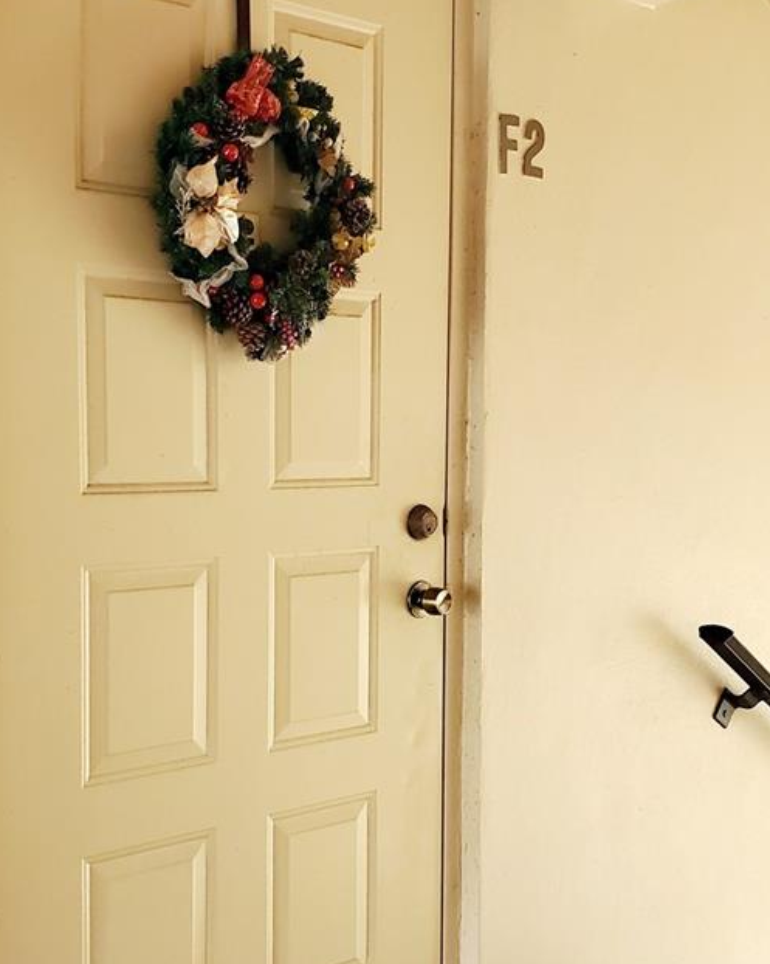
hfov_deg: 30.8
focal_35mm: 49
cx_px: 341
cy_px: 570
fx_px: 1397
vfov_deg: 37.9
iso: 500
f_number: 2.4
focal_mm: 4.3
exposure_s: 1/40
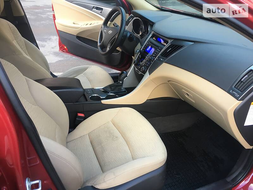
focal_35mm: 29
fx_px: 212
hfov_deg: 61.7
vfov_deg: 48.2
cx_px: 126
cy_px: 95
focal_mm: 4.2
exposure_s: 1/33
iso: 32
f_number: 2.2
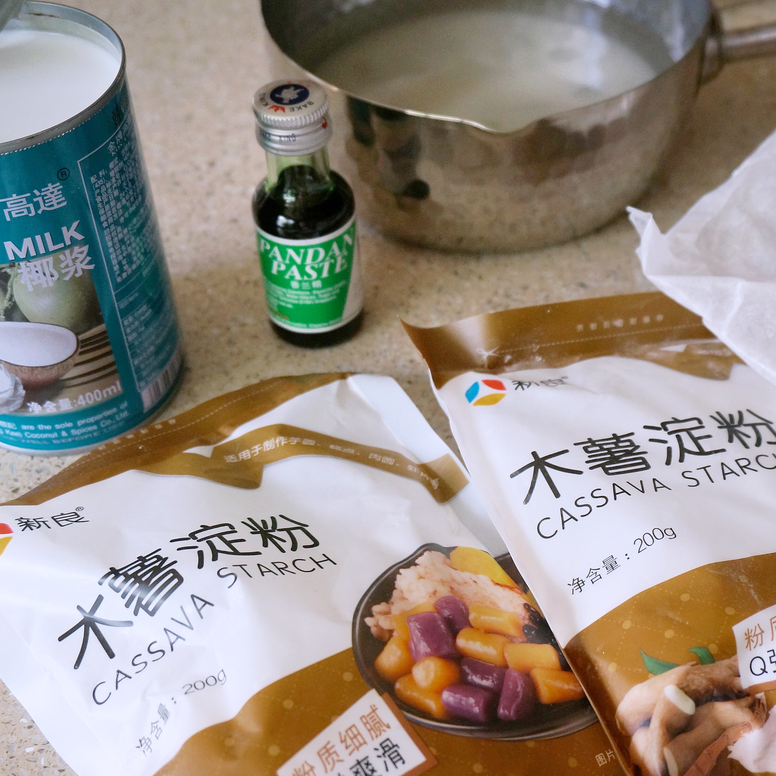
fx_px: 1234
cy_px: 384
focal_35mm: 49
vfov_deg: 34.9
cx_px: 463
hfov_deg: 34.8
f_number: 4.5
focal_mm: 25
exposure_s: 1/160
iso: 500
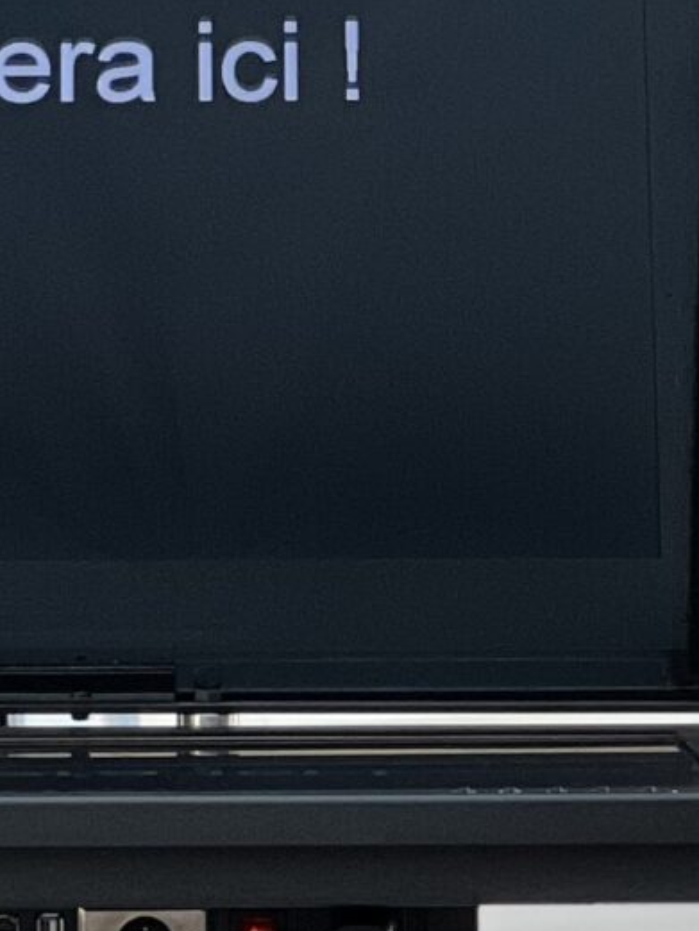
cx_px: -172
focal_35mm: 378
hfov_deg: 3.9
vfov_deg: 5.2
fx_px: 10173
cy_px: 440
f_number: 2.8
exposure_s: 1/121
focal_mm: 9
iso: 80
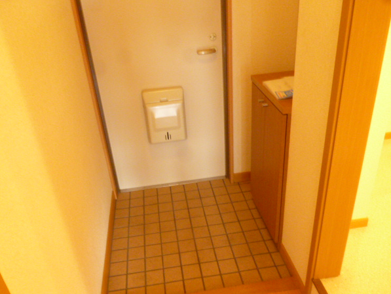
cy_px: 157
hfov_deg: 59.9
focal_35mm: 30
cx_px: 189
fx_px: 339
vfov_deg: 46.8
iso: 800
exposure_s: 1/15
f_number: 3.1
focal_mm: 5
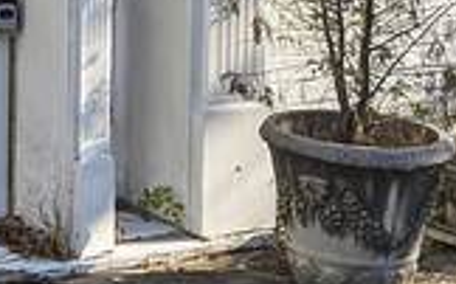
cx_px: -129
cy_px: -167
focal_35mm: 129
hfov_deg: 15.5
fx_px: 1602
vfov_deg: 9.8
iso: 100
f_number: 6.3
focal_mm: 16
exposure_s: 1/60
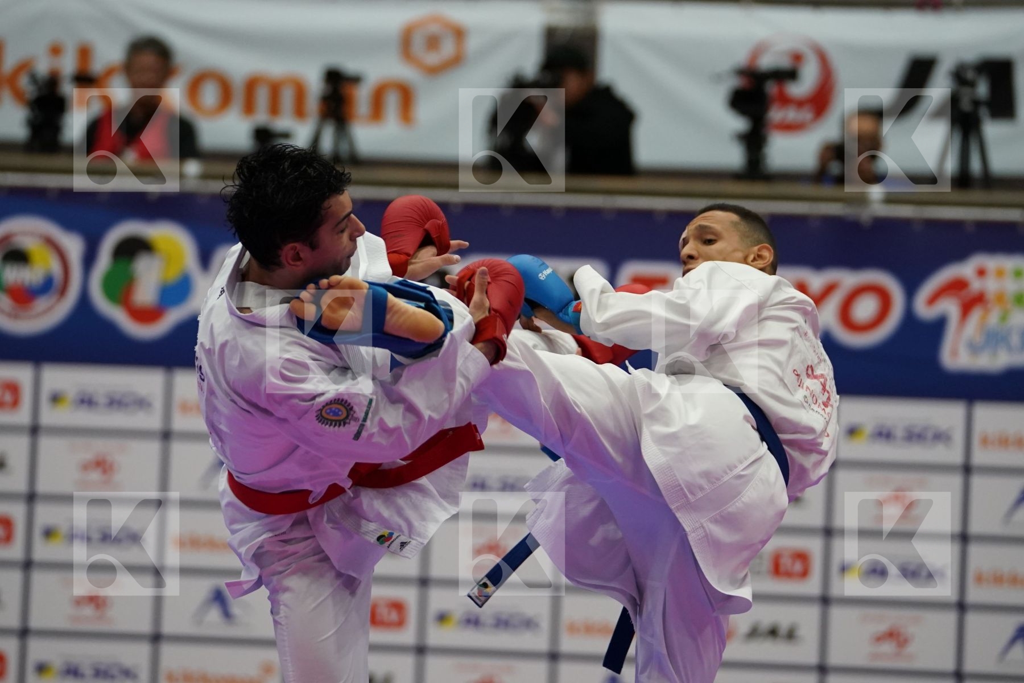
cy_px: 342
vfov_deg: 6.0
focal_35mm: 228
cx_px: 512
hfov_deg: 9.0
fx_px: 6485
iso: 2500
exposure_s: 1/1000
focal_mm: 152
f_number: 2.8
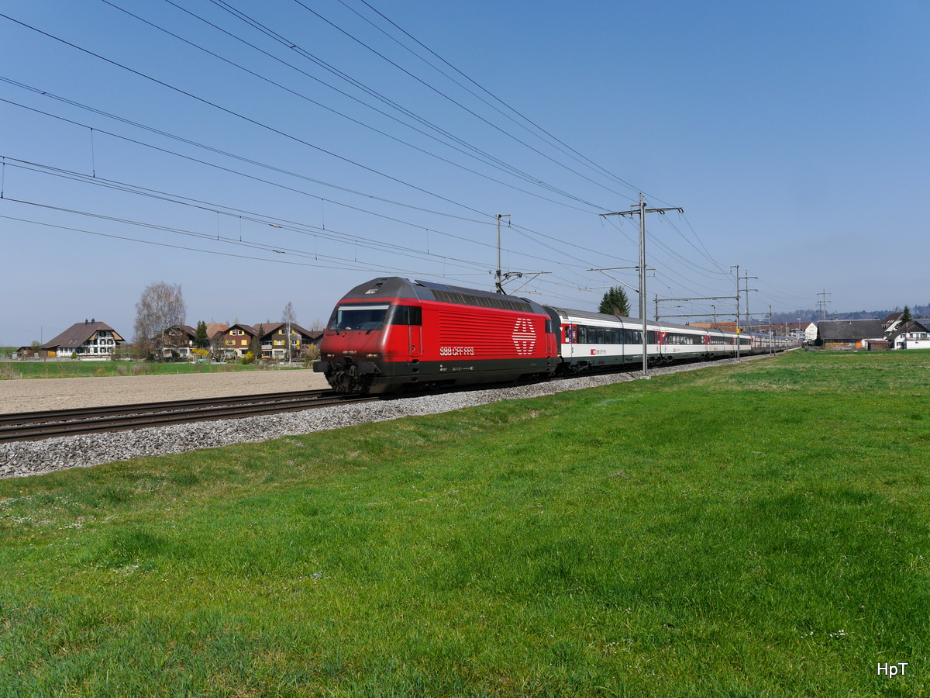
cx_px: 465
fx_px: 752
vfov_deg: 49.7
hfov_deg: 63.4
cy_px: 349
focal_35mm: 28
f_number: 8
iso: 160
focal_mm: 14
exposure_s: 1/500
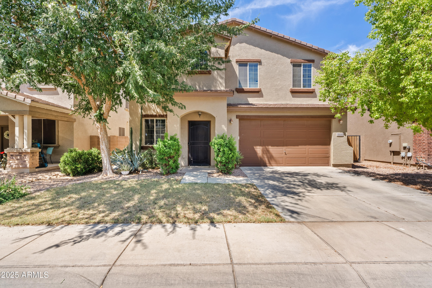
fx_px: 192
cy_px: 144
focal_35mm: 16
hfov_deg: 96.7
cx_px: 216
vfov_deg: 73.8
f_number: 8
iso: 100
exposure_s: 1/25
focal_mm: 16
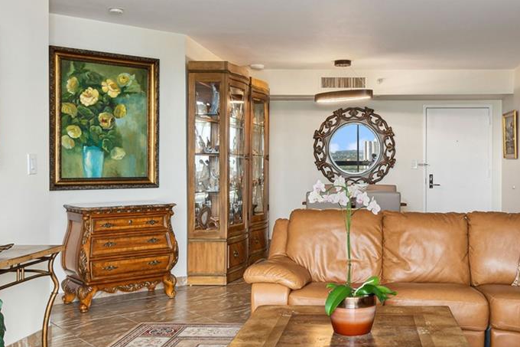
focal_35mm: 40
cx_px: 362
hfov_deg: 47.4
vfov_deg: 33.4
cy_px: 163
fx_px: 578
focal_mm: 17
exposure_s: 1/15
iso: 250
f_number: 8
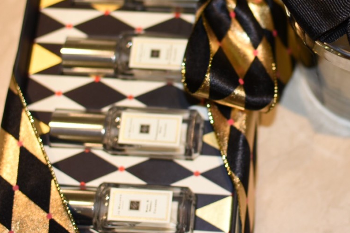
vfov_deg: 13.4
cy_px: 27
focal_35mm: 101
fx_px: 981
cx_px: 273
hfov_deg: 20.0
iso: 100
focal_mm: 35
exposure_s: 1/160
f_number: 2.8
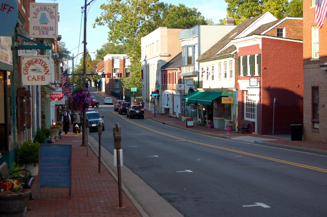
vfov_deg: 20.1
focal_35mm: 68
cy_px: 108
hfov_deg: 29.9
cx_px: 164
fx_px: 613
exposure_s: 1/500
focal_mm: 45
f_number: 5.6
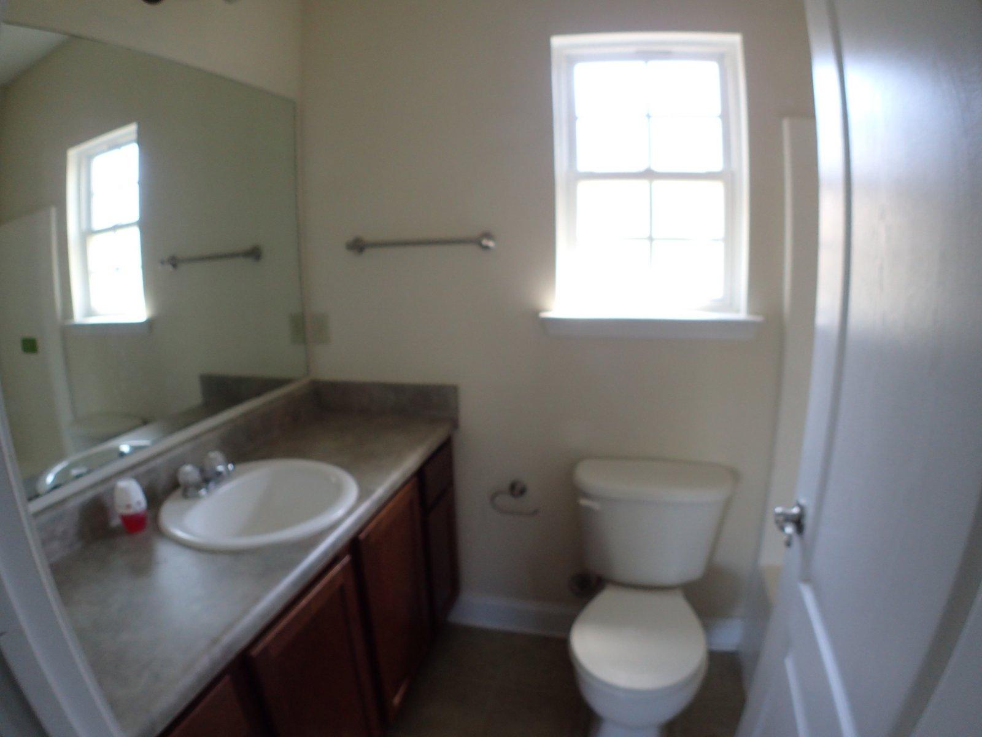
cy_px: 368
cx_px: 491
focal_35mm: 25
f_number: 2
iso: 200
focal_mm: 4.5
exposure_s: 1/60
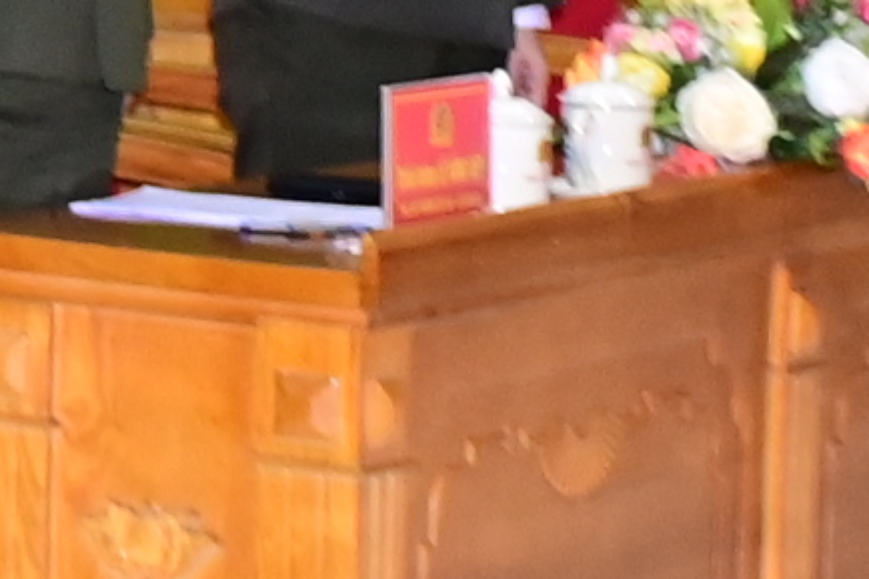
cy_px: -609
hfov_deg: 7.1
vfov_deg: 5.1
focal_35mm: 265
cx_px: -1614
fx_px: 6394
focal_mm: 26
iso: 2000
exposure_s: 1/200
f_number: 3.8
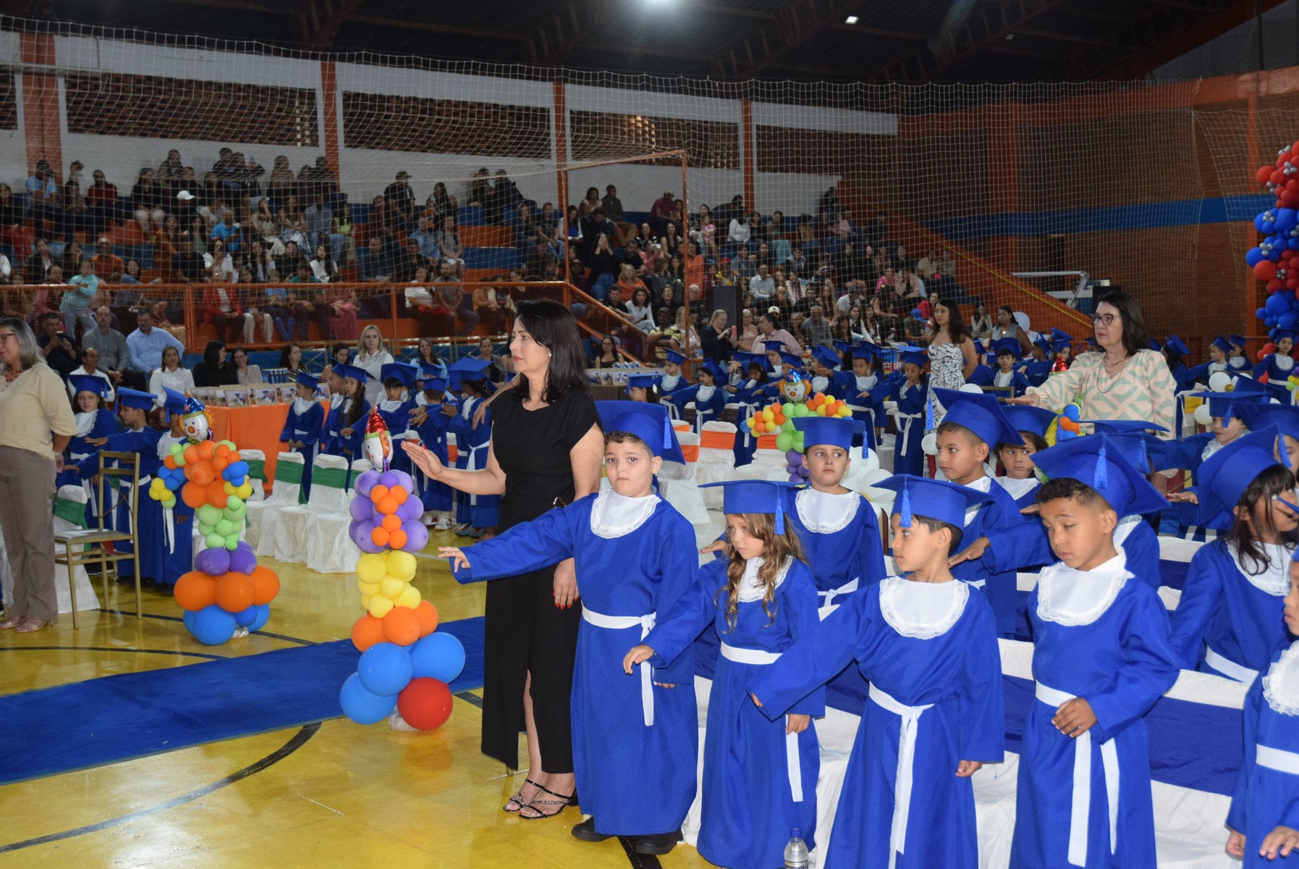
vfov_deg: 30.9
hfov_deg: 44.9
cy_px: 434
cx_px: 650
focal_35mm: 44
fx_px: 1571
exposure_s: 1/60
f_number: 3.8
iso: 1250
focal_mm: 29
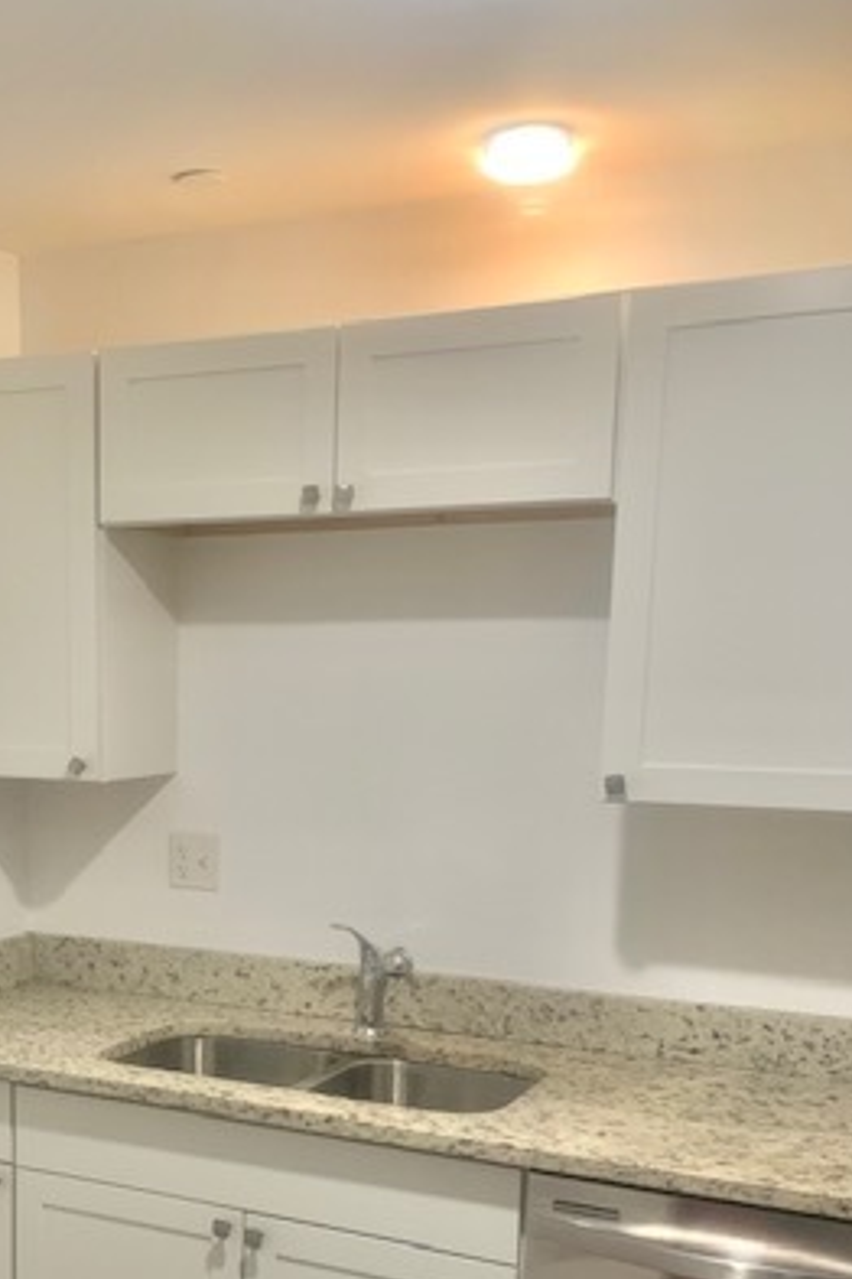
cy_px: 980
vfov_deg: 42.9
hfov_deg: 29.6
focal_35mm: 44
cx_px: 143
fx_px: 1562
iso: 160
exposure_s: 1/60
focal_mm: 4.25
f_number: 1.8
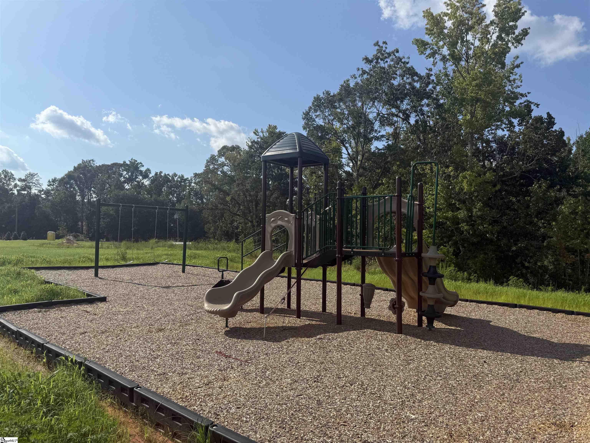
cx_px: 295
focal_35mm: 24
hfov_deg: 71.6
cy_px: 222
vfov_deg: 56.8
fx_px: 409
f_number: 1.78
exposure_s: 1/8130
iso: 80
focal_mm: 6.76
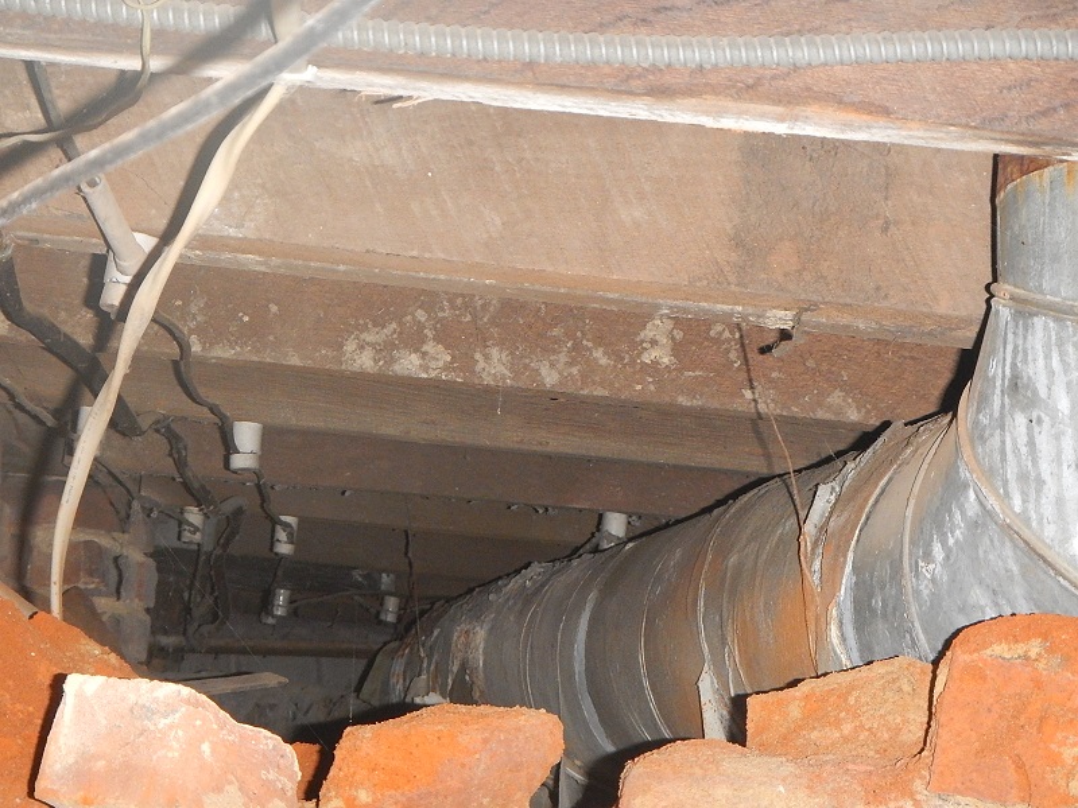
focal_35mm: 83
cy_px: 404
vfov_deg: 17.8
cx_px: 539
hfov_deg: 23.6
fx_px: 2585
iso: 640
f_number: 4.4
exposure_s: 1/30
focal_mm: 15
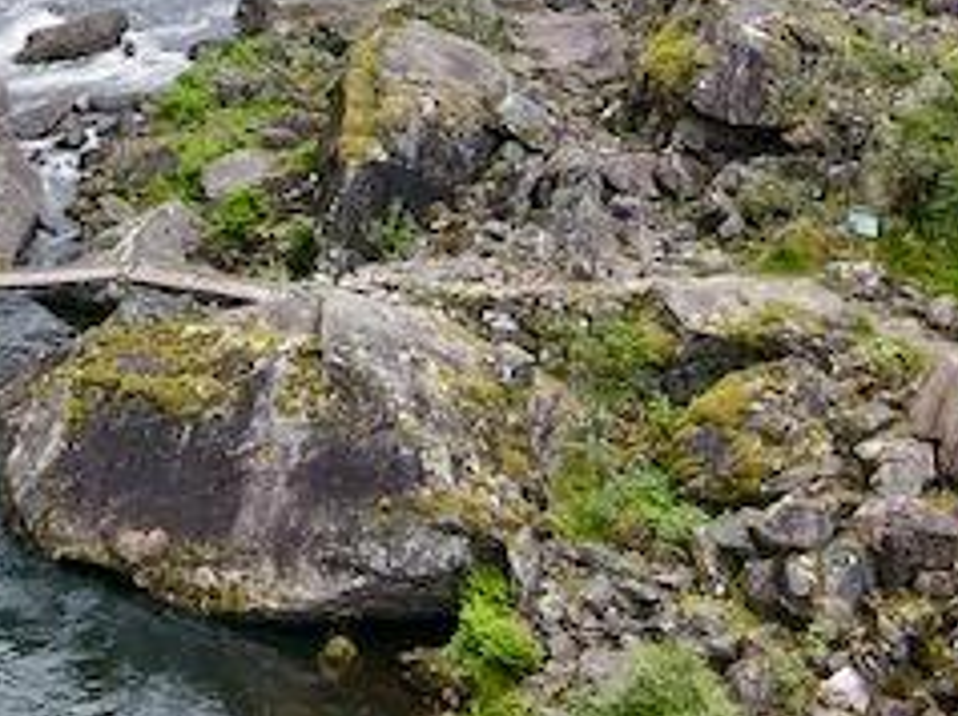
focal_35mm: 111
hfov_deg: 16.8
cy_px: -774
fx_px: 3069
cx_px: -246
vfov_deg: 11.7
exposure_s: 1/15
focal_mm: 4.5
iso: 180
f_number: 2.8
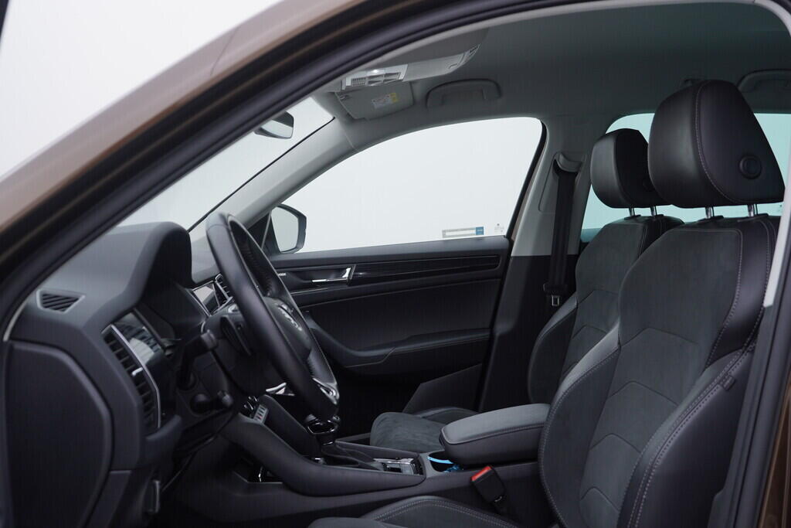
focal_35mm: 36
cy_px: 264
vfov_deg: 36.9
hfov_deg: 53.1
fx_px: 791
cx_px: 396
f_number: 3.5
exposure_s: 1/60
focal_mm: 24
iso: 125
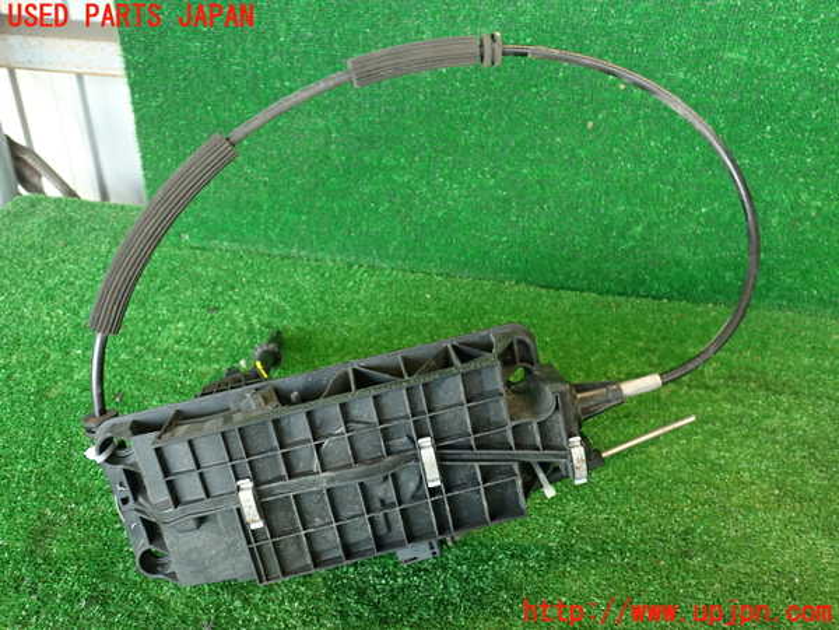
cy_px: 315
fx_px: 776
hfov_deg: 56.8
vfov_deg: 44.2
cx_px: 420
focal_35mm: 32
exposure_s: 1/30
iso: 250
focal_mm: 5.79
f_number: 2.4
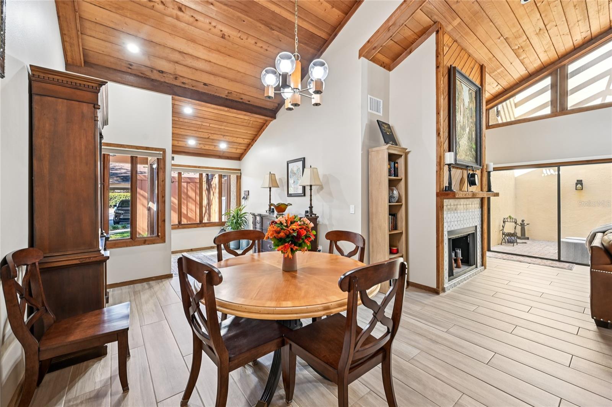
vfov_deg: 81.1
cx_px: 306
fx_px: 238
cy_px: 204
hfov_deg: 104.3
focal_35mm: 14
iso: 400
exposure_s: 1/13
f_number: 7.1
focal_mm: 14
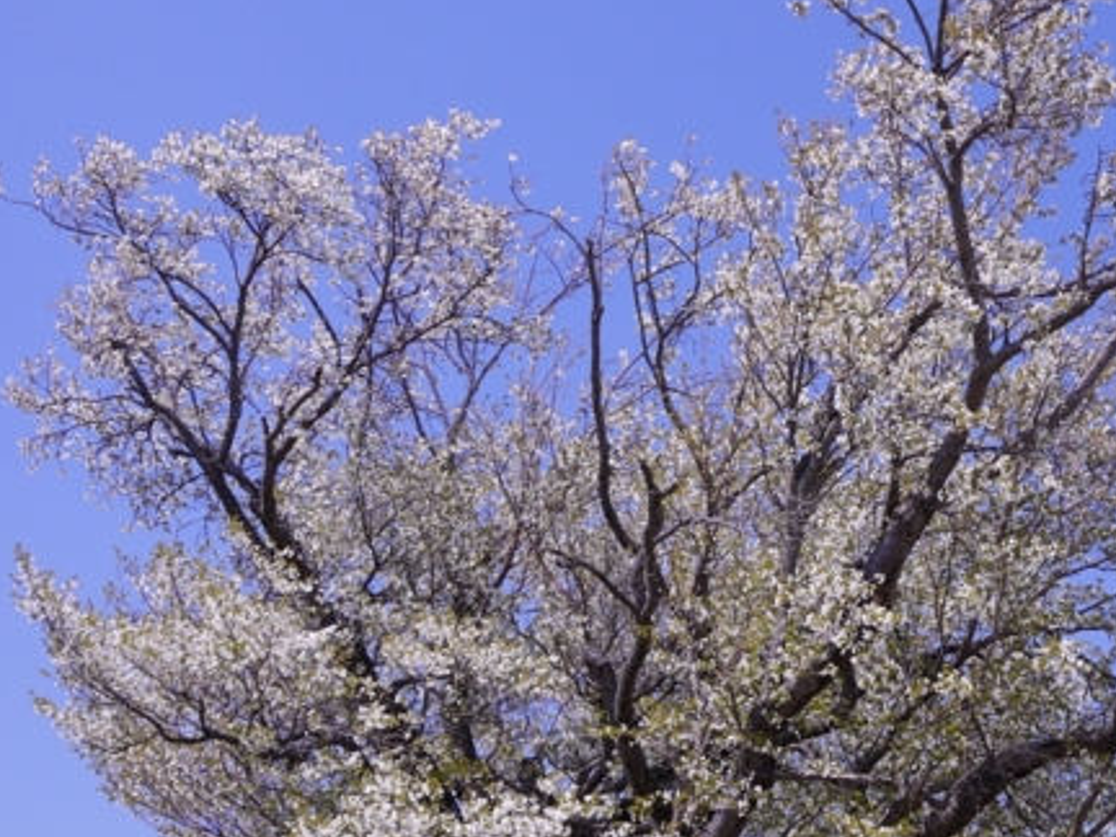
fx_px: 2386
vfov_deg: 19.9
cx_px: 984
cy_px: 480
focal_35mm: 74
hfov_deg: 25.6
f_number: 8
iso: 100
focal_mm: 20
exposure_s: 1/60
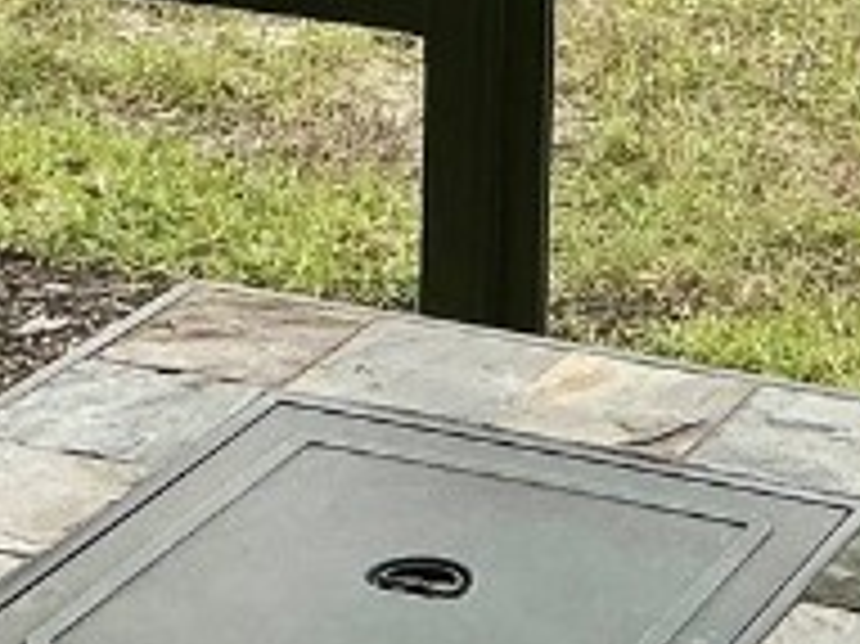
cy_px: -653
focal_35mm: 150
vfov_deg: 9.3
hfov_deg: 12.9
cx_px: 1000
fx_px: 3724
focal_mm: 3
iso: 25
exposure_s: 1/1121
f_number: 1.8
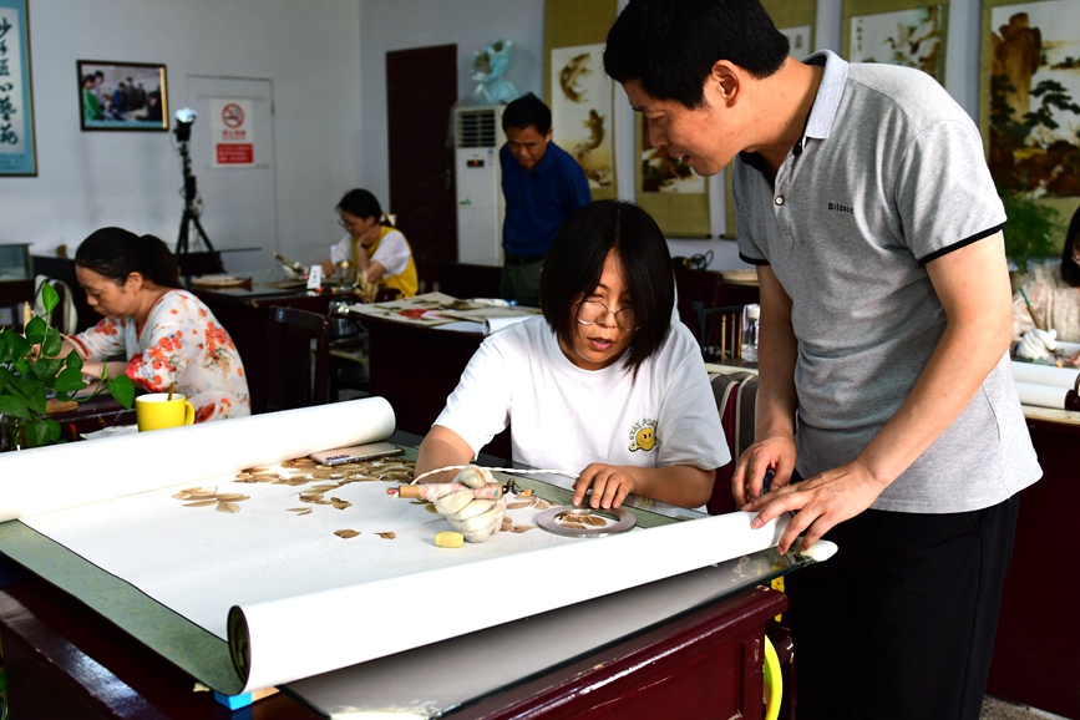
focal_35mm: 36
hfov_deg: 53.1
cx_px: 540
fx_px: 1080
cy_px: 360
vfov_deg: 36.9
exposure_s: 1/250
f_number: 2.8
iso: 800
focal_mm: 24
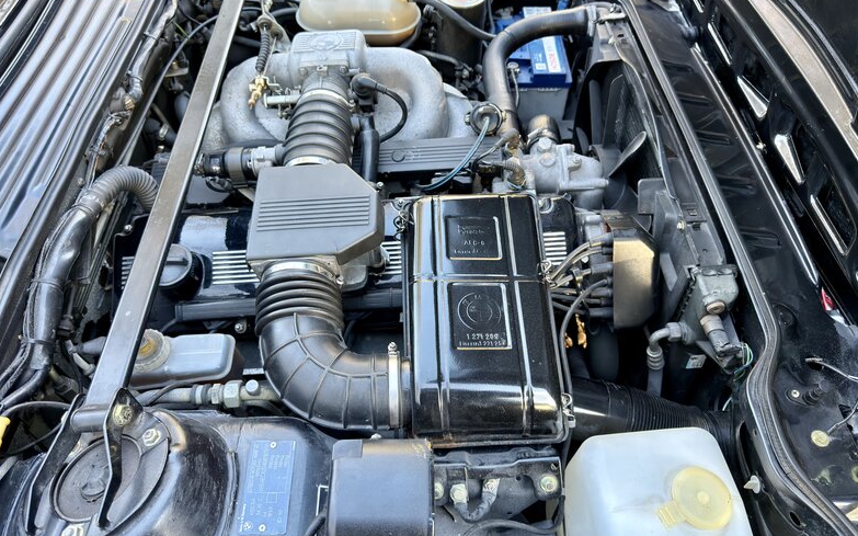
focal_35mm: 26
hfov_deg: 70.4
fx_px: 608
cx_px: 432
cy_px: 247
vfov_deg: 47.5
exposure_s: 1/77
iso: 160
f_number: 1.78
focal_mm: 6.76
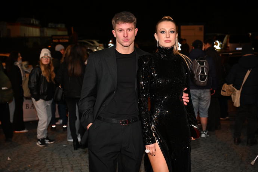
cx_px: 129
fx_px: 344
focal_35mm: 48
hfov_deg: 41.1
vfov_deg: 28.1
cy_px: 86
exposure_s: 1/125
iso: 2500
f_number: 4.5
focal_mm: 48
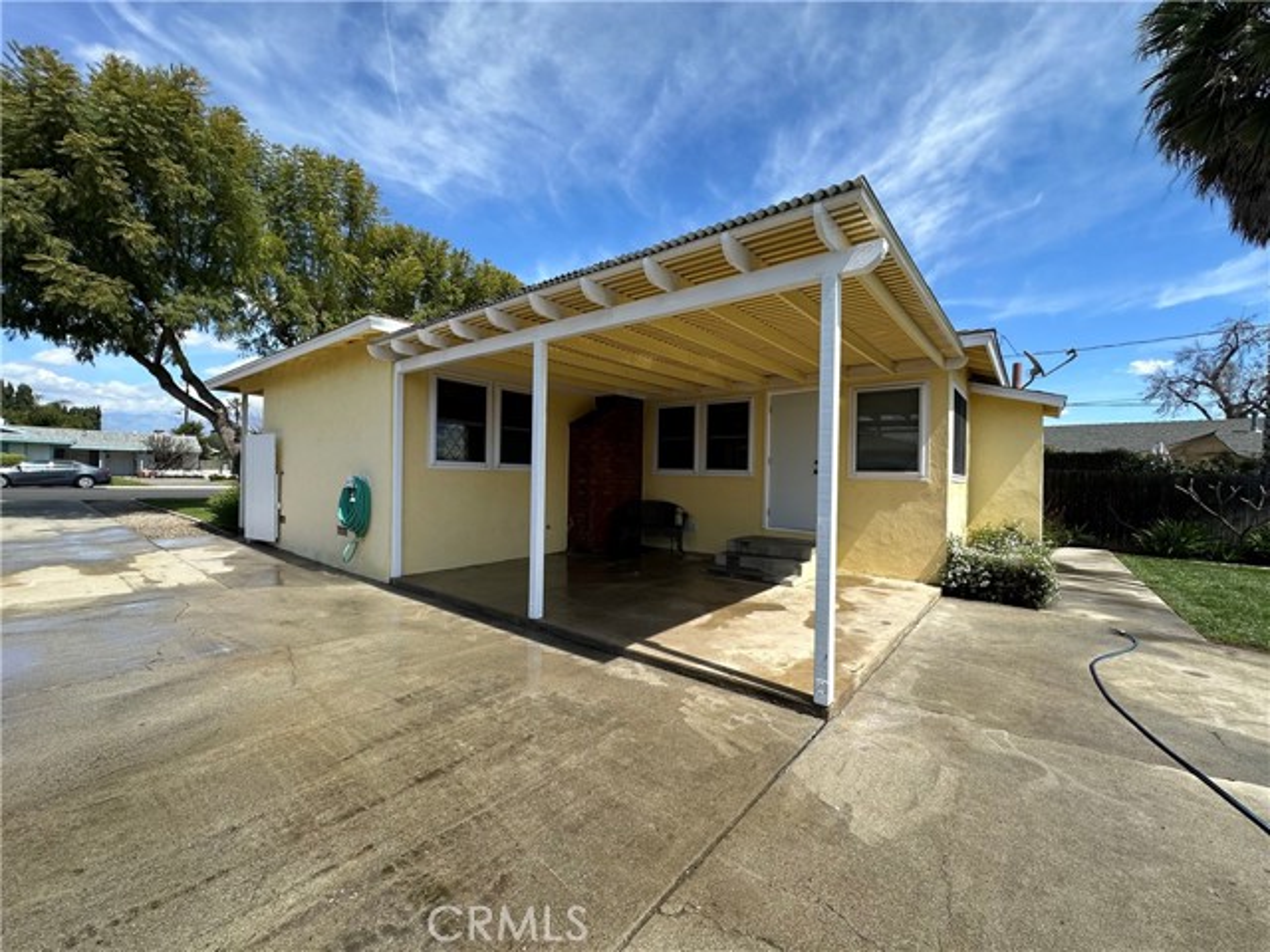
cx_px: 635
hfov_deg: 102.1
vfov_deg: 85.7
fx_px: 514
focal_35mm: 14
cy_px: 476
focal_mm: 2.22
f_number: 2.2
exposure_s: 1/769
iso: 50
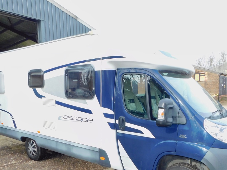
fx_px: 210
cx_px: 120
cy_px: 117
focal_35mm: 32
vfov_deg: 43.4
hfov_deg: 56.8
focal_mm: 4
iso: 125
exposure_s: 1/250
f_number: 3
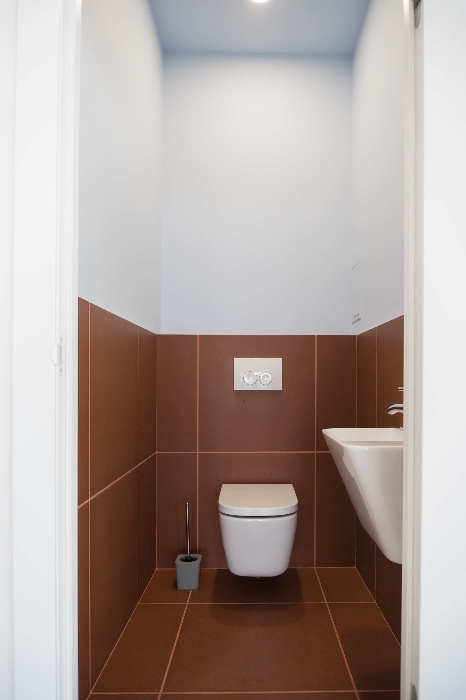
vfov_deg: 73.7
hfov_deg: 53.1
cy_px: 350
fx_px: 466
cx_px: 233
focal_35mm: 24
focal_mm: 16
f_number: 3.5
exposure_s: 1/100
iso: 160
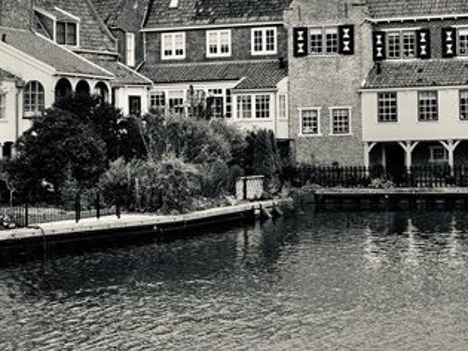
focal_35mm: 82
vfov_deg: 17.7
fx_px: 1108
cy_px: 36
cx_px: 379
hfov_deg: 23.5
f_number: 8
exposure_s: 1/125
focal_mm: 28
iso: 100
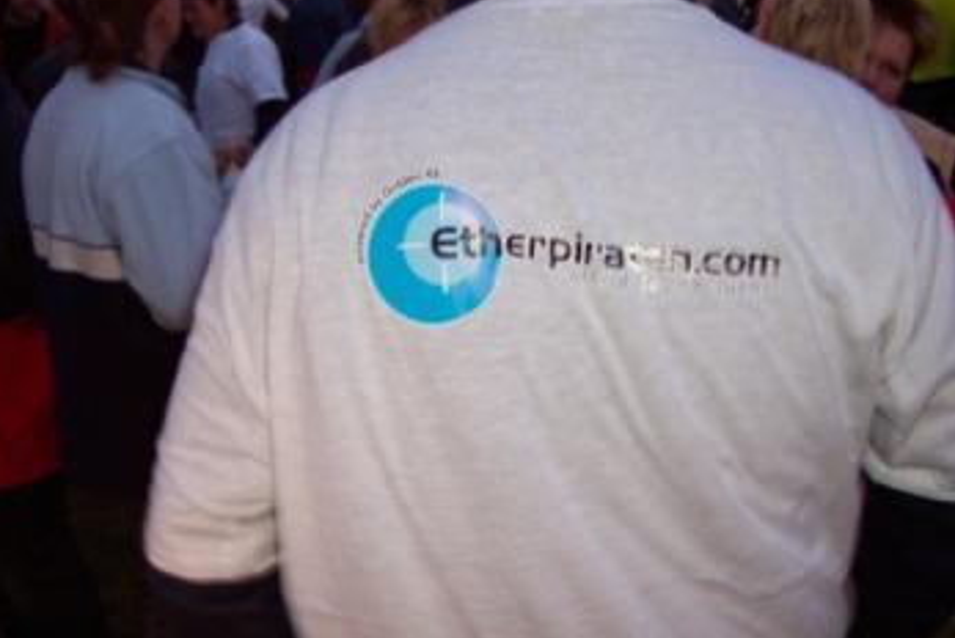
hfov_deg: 40.3
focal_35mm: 49
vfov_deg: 27.6
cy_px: 279
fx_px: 1301
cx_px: 517
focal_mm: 8
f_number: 2.8
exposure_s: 1/30
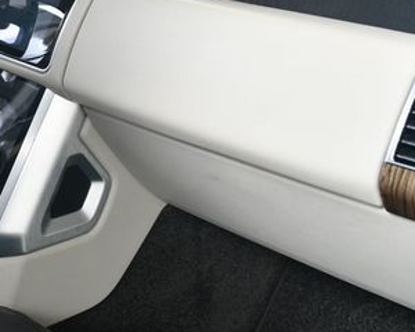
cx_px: 122
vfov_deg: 22.3
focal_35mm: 68
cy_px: 89
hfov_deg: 27.6
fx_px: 835
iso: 100
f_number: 5
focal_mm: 23
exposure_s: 1/160
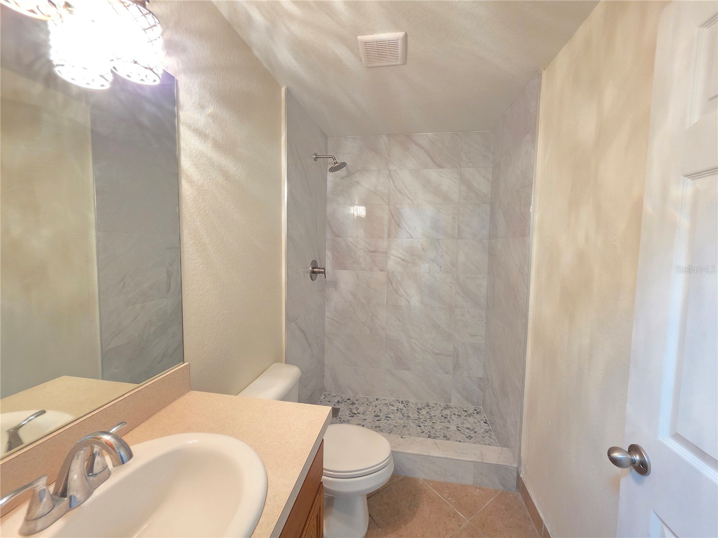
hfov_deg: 106.2
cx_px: 359
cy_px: 269
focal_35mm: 13
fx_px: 270
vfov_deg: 89.9
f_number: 1.9
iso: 800
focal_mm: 2.2
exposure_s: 1/60
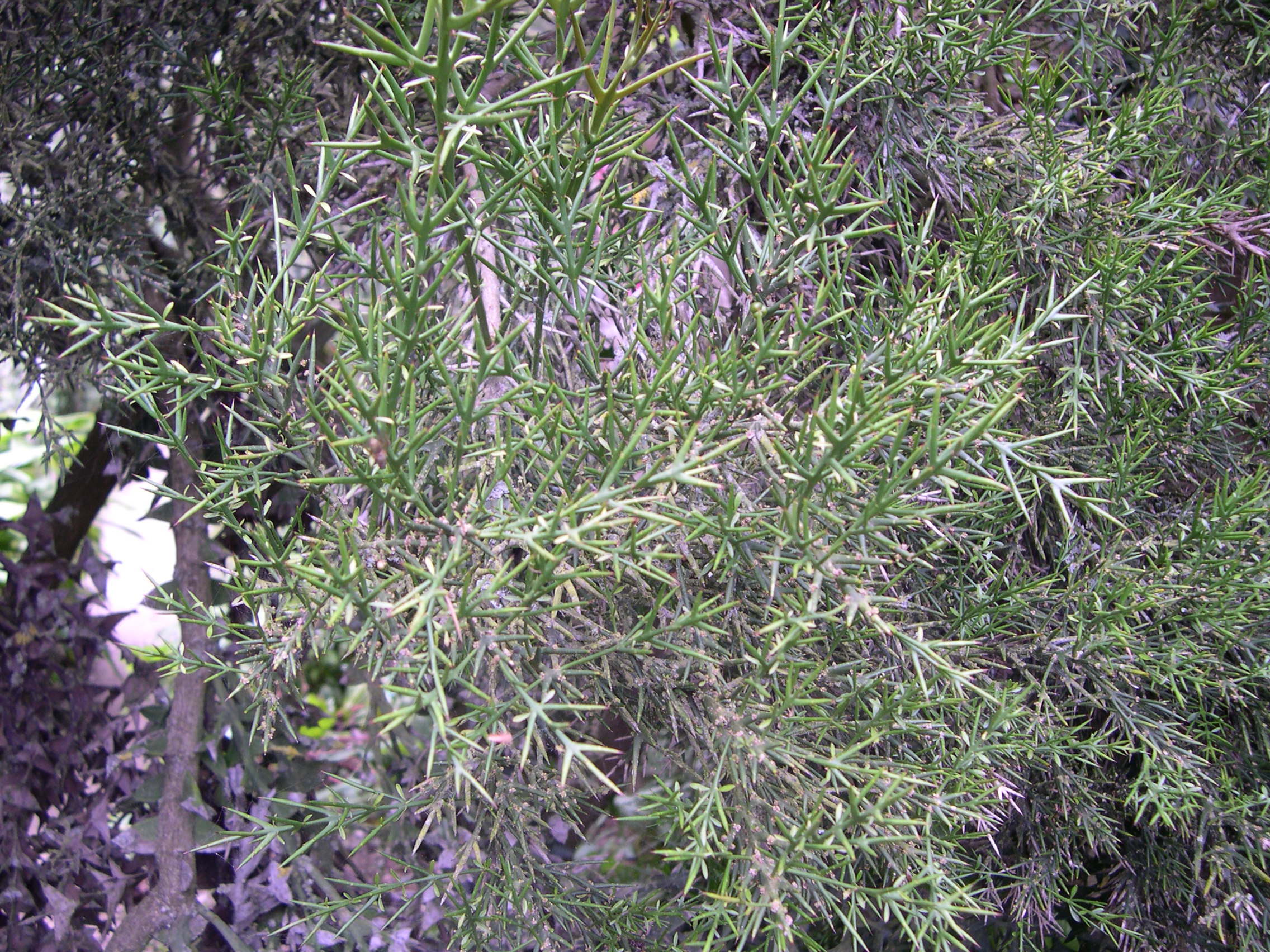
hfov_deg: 49.0
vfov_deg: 37.7
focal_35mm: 38
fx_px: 1394
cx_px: 635
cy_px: 476
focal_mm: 8
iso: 100
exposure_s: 1/65
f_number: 2.8
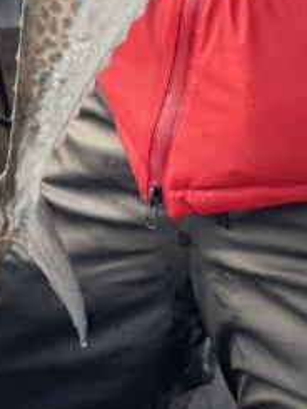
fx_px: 1158
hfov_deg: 15.0
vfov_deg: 16.6
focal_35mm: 98
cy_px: -337
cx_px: 267
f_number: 1.78
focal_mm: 6.76
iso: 80
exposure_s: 1/448
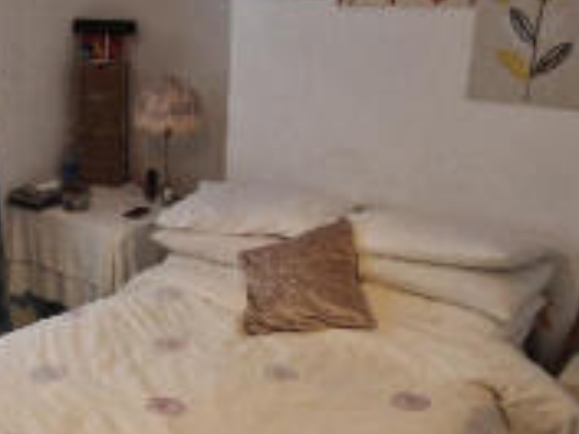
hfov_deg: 42.6
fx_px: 719
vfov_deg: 33.6
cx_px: 153
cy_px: 209
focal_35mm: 43
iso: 400
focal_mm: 2.2
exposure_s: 1/50
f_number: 2.2
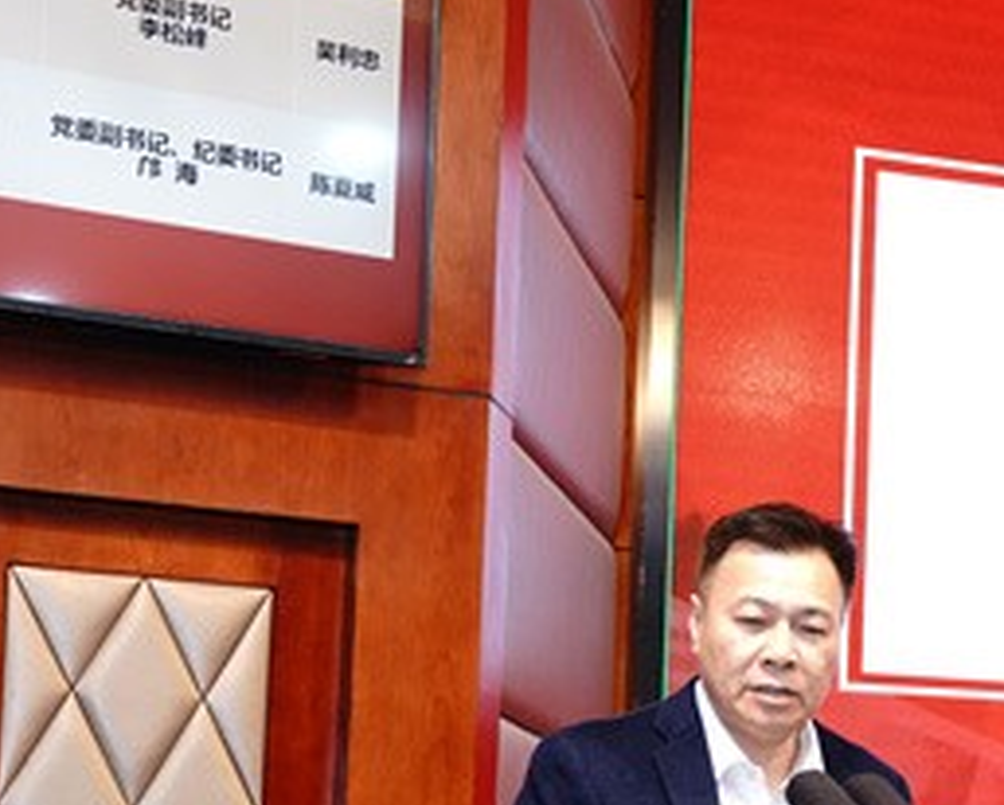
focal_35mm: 92
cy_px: 746
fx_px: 2736
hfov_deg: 19.6
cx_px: 1199
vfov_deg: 16.5
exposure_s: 1/100
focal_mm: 36
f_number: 3.5
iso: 800
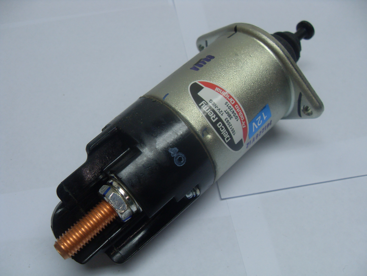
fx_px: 392
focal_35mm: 37
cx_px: 184
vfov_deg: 38.7
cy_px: 138
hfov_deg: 50.1
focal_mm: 6.3
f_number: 2.8
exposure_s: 1/90
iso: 100
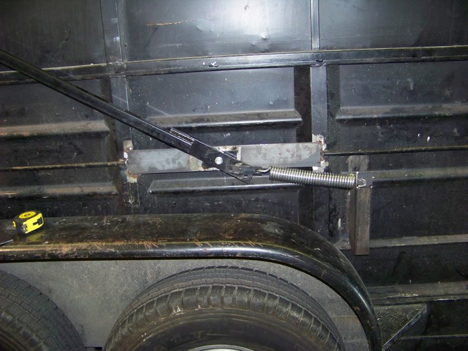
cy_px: 176
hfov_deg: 51.4
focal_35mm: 36
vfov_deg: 39.7
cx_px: 234
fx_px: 487
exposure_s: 1/30
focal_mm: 5.85
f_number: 2.8
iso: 200
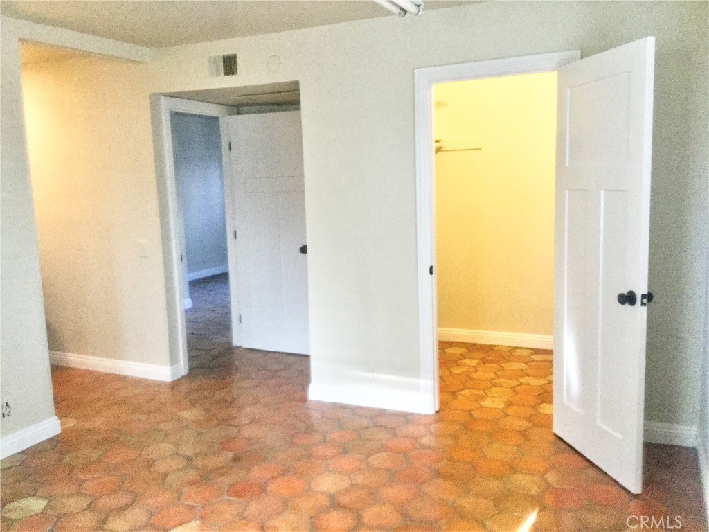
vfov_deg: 45.4
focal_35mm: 31
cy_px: 266
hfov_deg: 58.4
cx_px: 354
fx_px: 635
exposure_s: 1/24
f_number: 2.4
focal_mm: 3.3
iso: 200
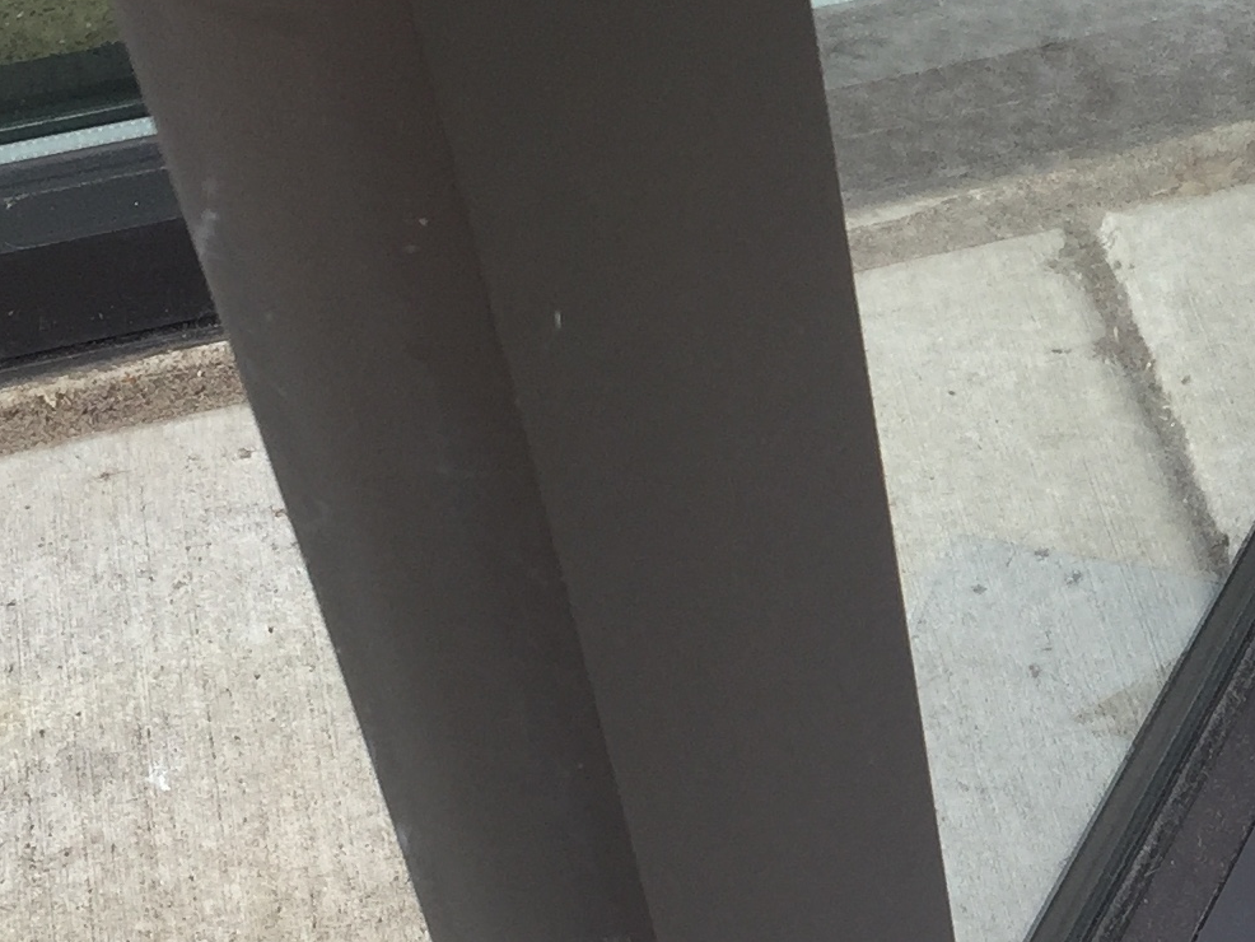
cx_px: 1441
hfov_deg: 19.4
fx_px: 3481
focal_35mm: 96
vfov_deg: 15.4
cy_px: 628
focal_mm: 4.15
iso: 32
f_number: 2.2
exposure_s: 1/227
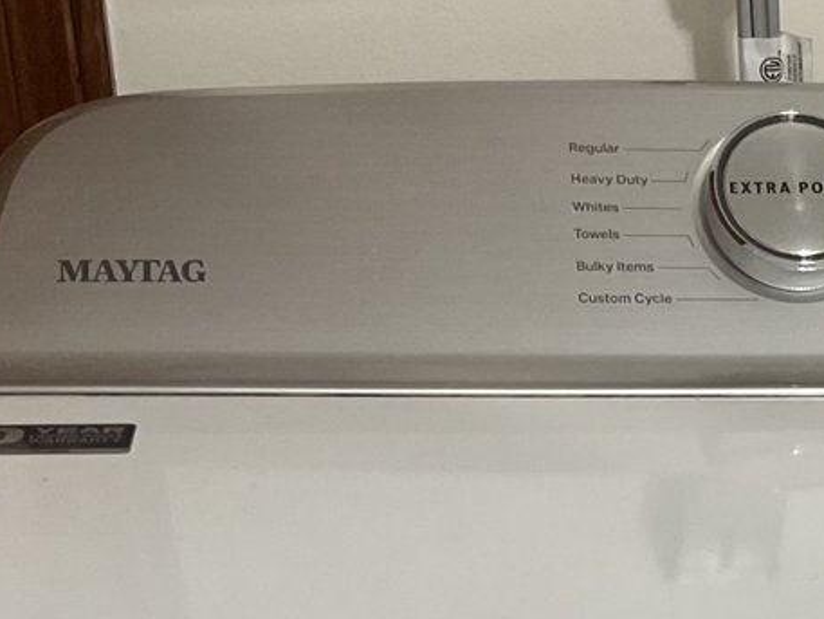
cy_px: 921
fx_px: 2286
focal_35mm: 96
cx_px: 856
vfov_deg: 14.4
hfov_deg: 19.7
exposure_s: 1/60
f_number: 1.8
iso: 50
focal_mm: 3
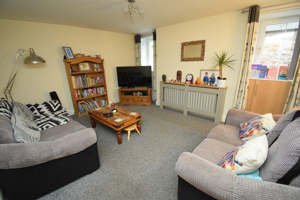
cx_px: 150
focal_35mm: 15
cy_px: 100
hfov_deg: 100.4
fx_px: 125
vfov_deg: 77.3
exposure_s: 1/60
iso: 3200
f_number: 4.5
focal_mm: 10
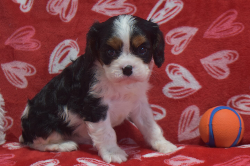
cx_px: 125
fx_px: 573
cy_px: 83
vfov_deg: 16.6
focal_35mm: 82
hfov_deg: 24.6
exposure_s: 1/30
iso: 400
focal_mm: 55
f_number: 5.6
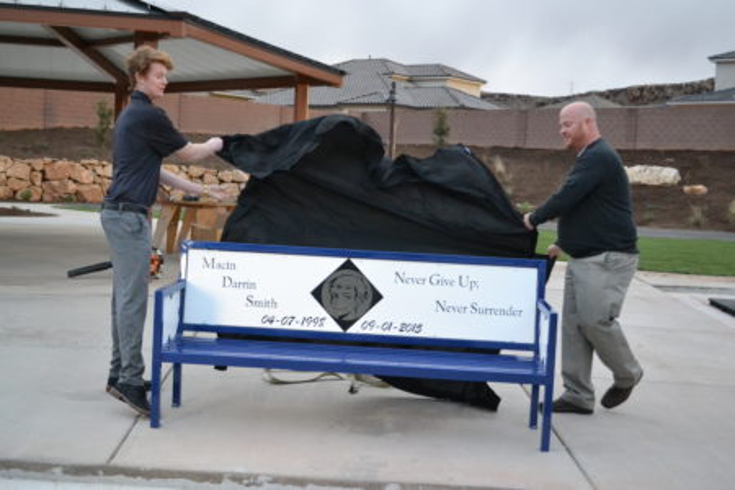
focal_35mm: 48
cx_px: 368
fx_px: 980
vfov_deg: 28.1
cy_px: 245
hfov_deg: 41.1
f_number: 4.8
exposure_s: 1/500
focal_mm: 32
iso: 2500
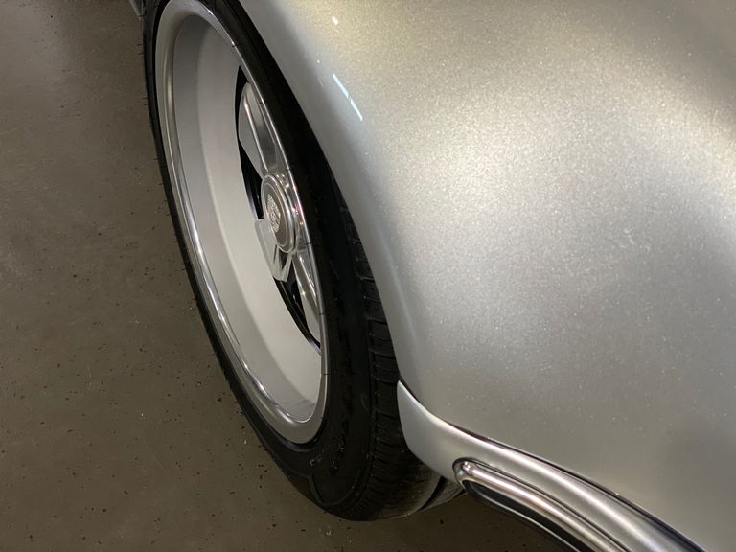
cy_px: 276
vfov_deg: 28.0
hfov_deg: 36.8
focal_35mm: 52
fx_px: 1106
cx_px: 368
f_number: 2
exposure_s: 1/40
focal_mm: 6
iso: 250
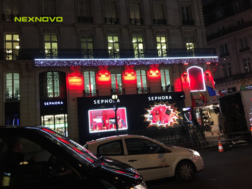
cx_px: 126
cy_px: 94
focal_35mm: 29
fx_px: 211
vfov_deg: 48.2
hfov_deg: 61.7
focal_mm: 4.2
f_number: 2.2
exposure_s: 1/33
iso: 200
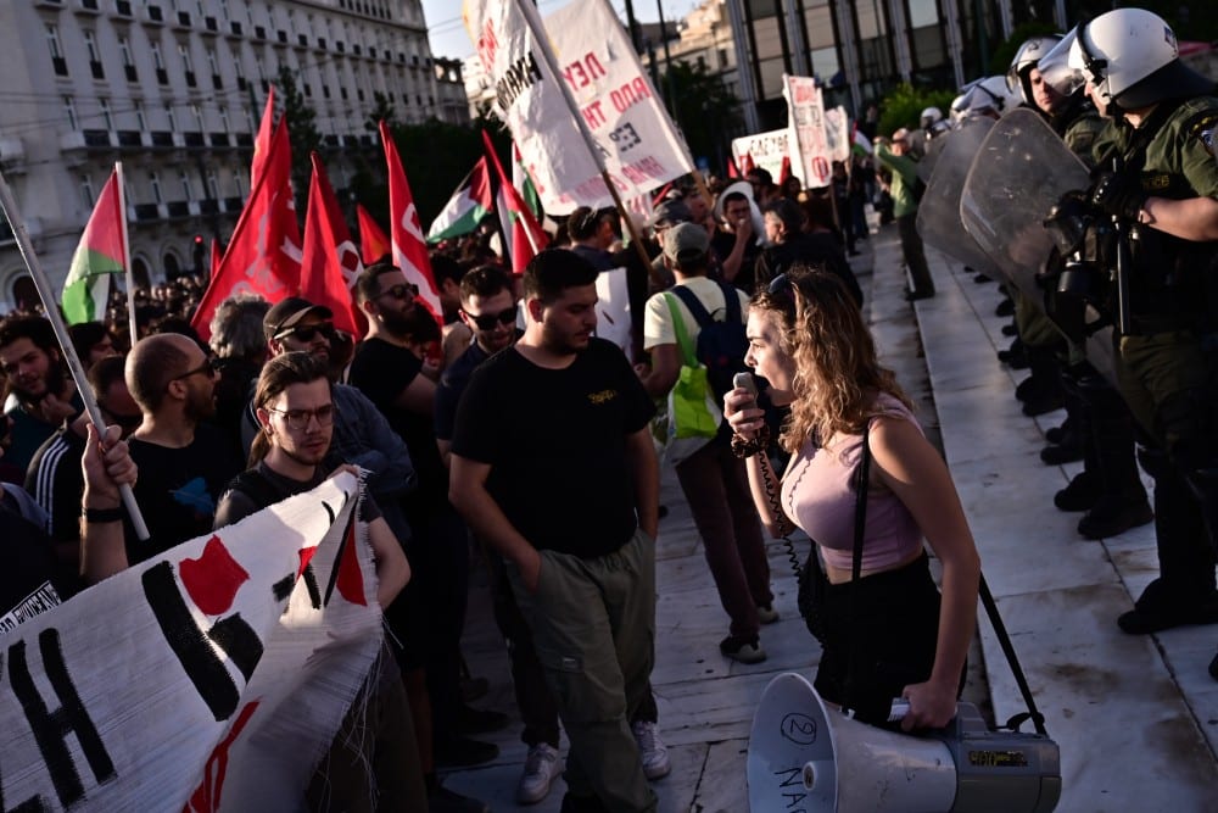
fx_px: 1387
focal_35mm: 41
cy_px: 406
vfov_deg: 32.6
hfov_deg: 47.4
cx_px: 609
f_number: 5
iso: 500
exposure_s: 1/1250
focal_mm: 41
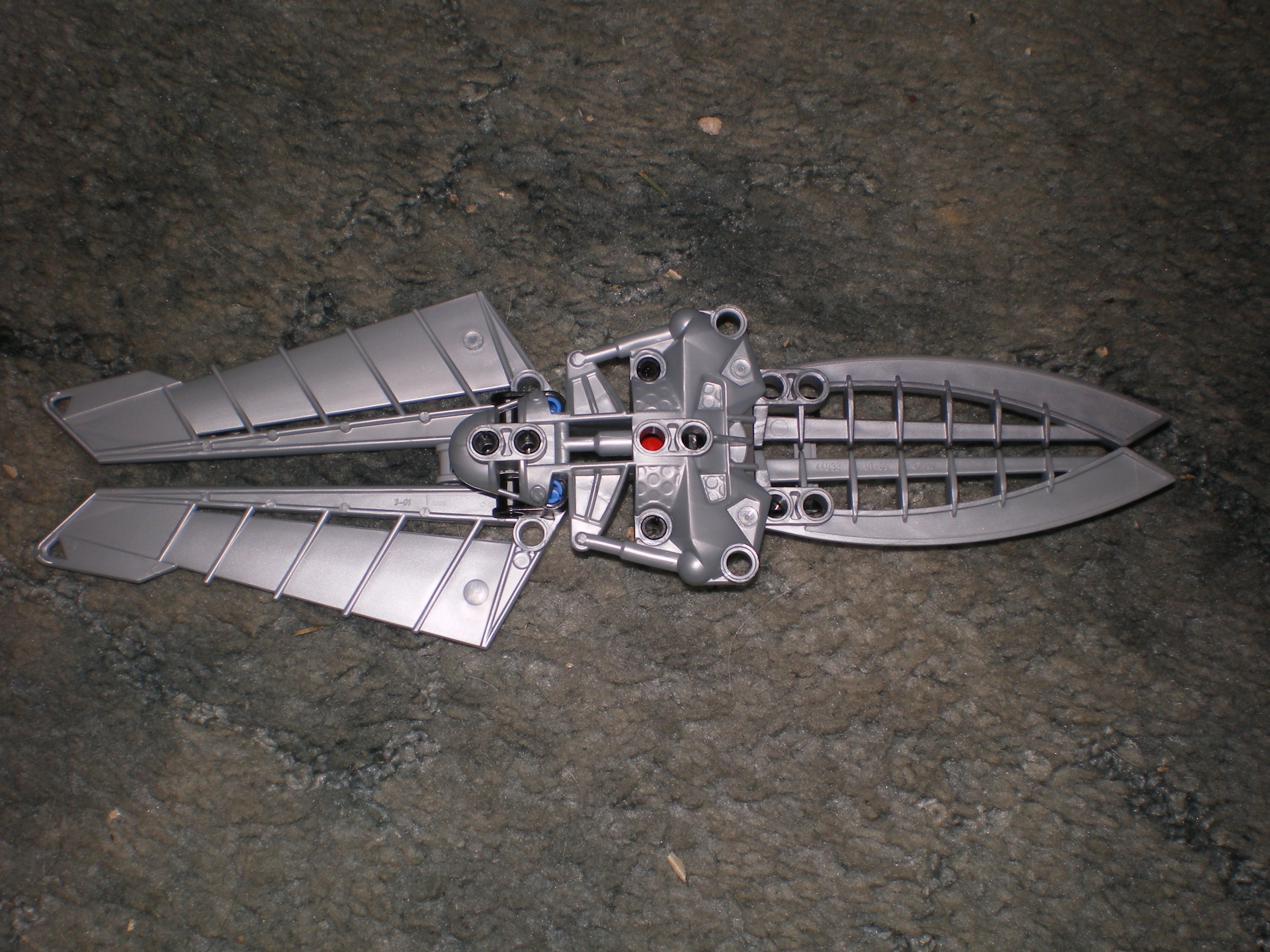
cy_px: 476
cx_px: 635
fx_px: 1394
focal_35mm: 38
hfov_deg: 49.0
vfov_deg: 37.7
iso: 64
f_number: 4.6
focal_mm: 6.3
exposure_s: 1/30
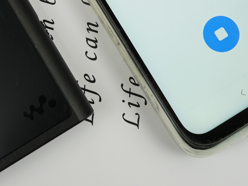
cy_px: -82
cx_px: 49
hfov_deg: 20.2
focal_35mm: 96
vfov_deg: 14.5
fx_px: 688
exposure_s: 1/30
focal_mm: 29
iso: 400
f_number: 9
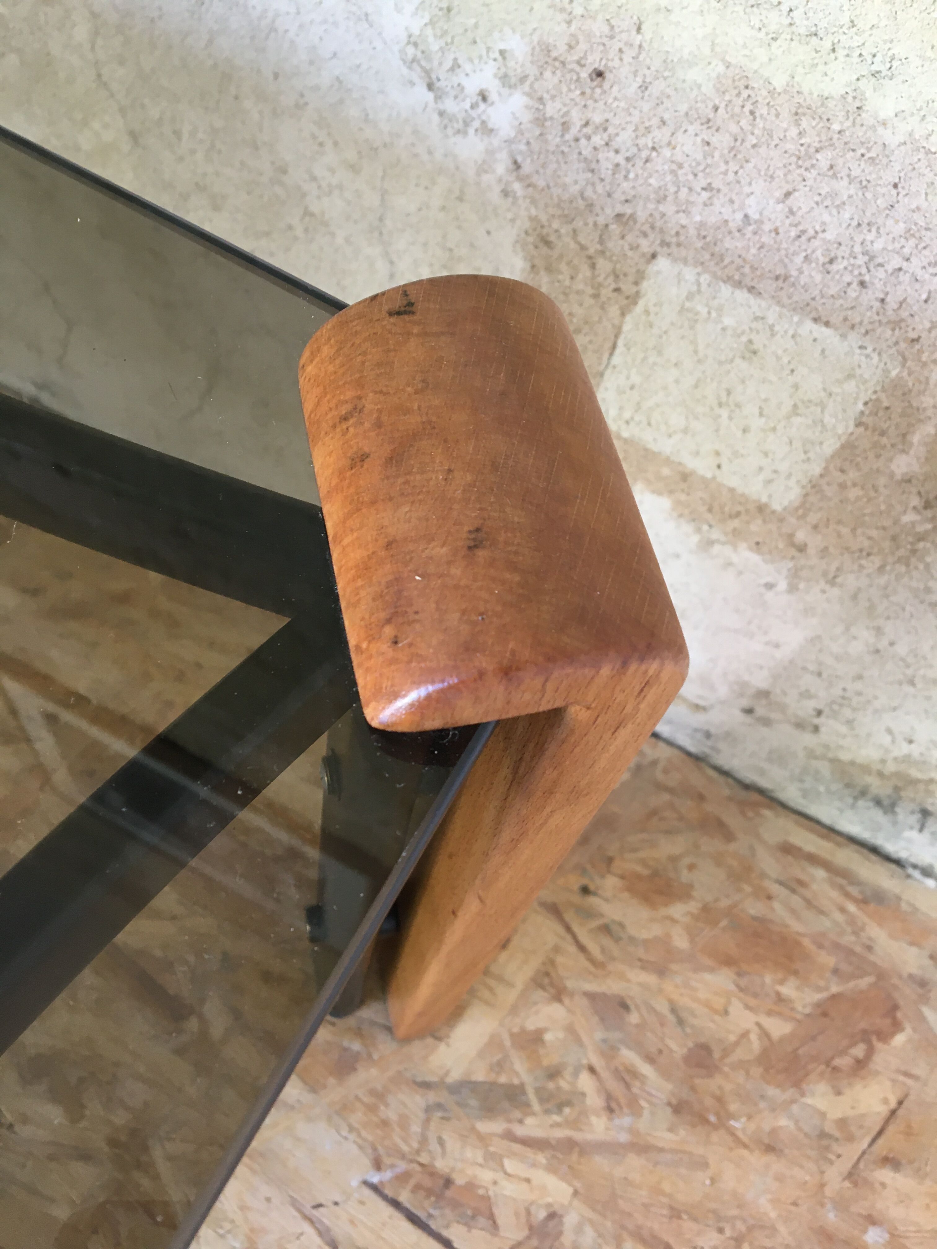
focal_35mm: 29
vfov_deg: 61.7
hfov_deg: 48.2
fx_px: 1047
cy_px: 624
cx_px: 468
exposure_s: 1/33
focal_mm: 4.15
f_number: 2.2
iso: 80
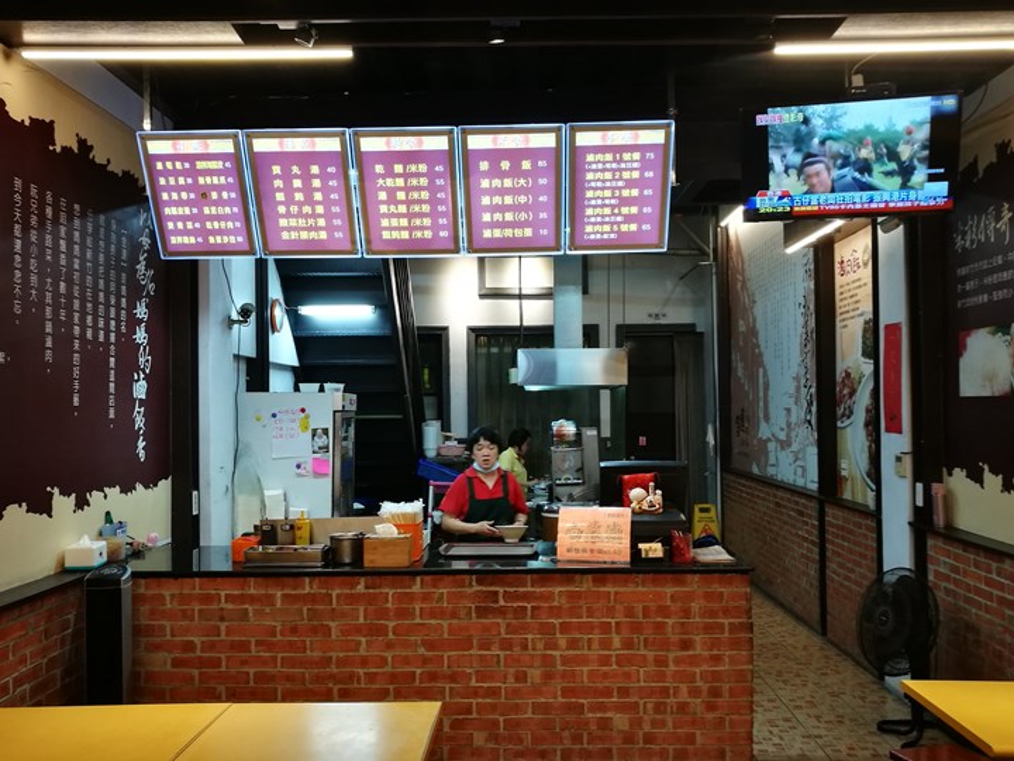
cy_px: 380
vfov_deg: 42.9
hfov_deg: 55.4
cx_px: 507
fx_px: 967
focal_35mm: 33
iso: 200
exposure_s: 1/33.3
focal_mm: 4.5
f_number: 2.2
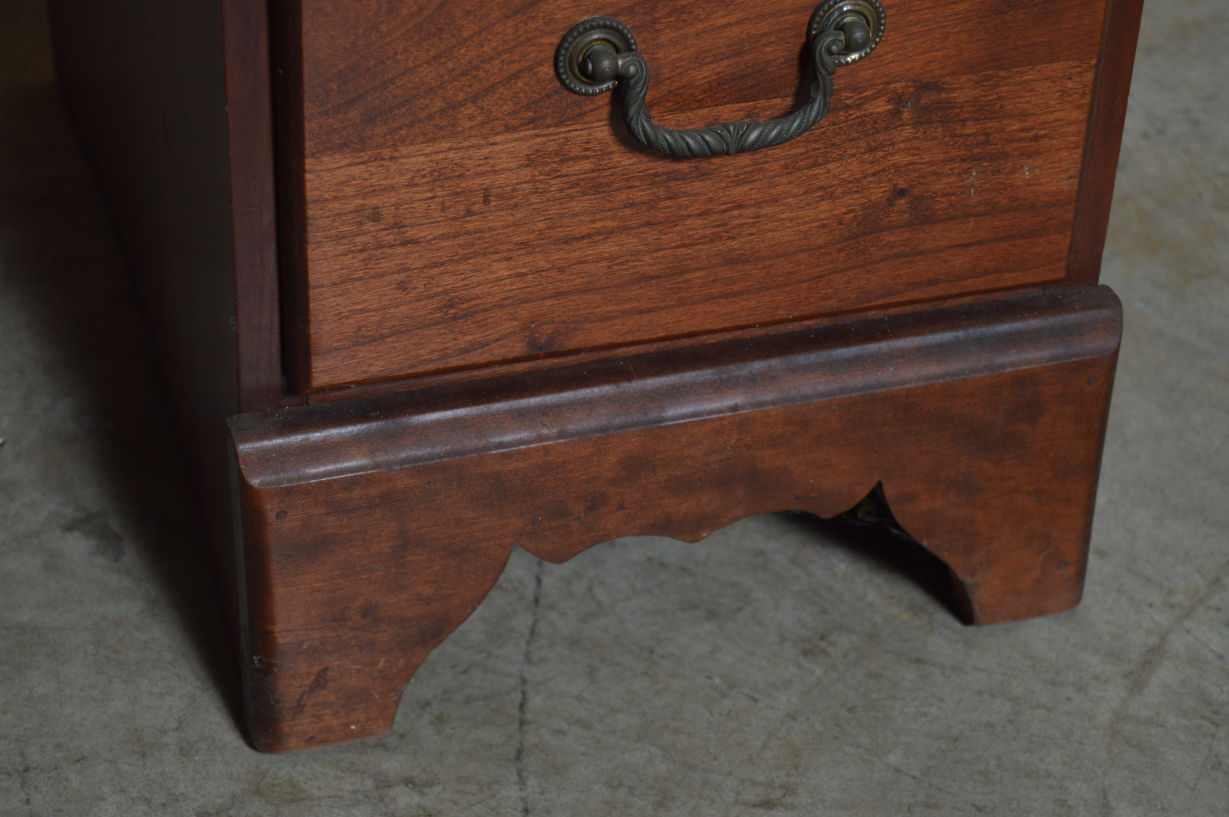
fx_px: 2814
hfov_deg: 24.6
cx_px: 614
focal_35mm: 82
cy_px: 408
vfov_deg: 16.5
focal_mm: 55
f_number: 6.3
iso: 400
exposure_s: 1/80
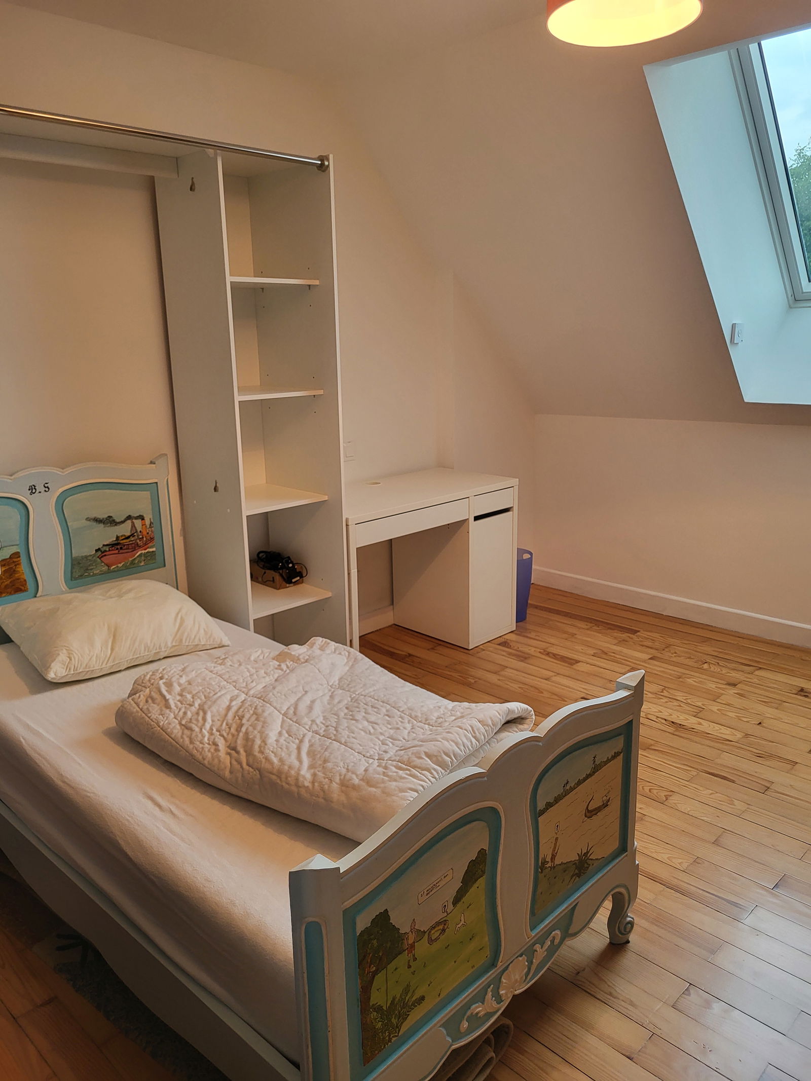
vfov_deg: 67.3
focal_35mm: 26
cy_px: 540
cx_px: 406
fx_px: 812
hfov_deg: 53.1
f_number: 1.8
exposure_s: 1/50
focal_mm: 5.4
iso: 200
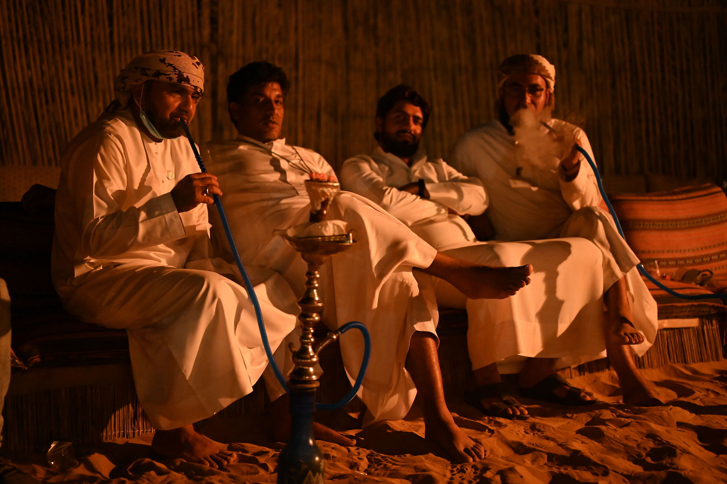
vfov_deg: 27.0
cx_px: 364
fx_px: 1009
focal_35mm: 50
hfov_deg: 39.6
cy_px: 242
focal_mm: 50
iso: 8000
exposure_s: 1/320
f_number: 1.8
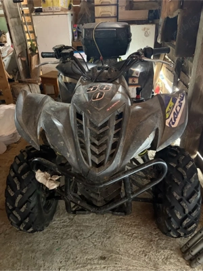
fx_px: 203
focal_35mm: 26
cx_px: 102
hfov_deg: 53.1
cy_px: 136
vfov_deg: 67.3
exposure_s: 1/30
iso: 800
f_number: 1.6
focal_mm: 5.96
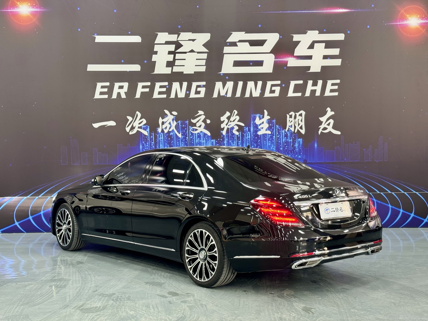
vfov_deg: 30.3
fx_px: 593
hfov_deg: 39.7
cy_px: 160
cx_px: 214
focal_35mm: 48
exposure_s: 1/50
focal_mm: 6.76
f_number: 1.78
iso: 160
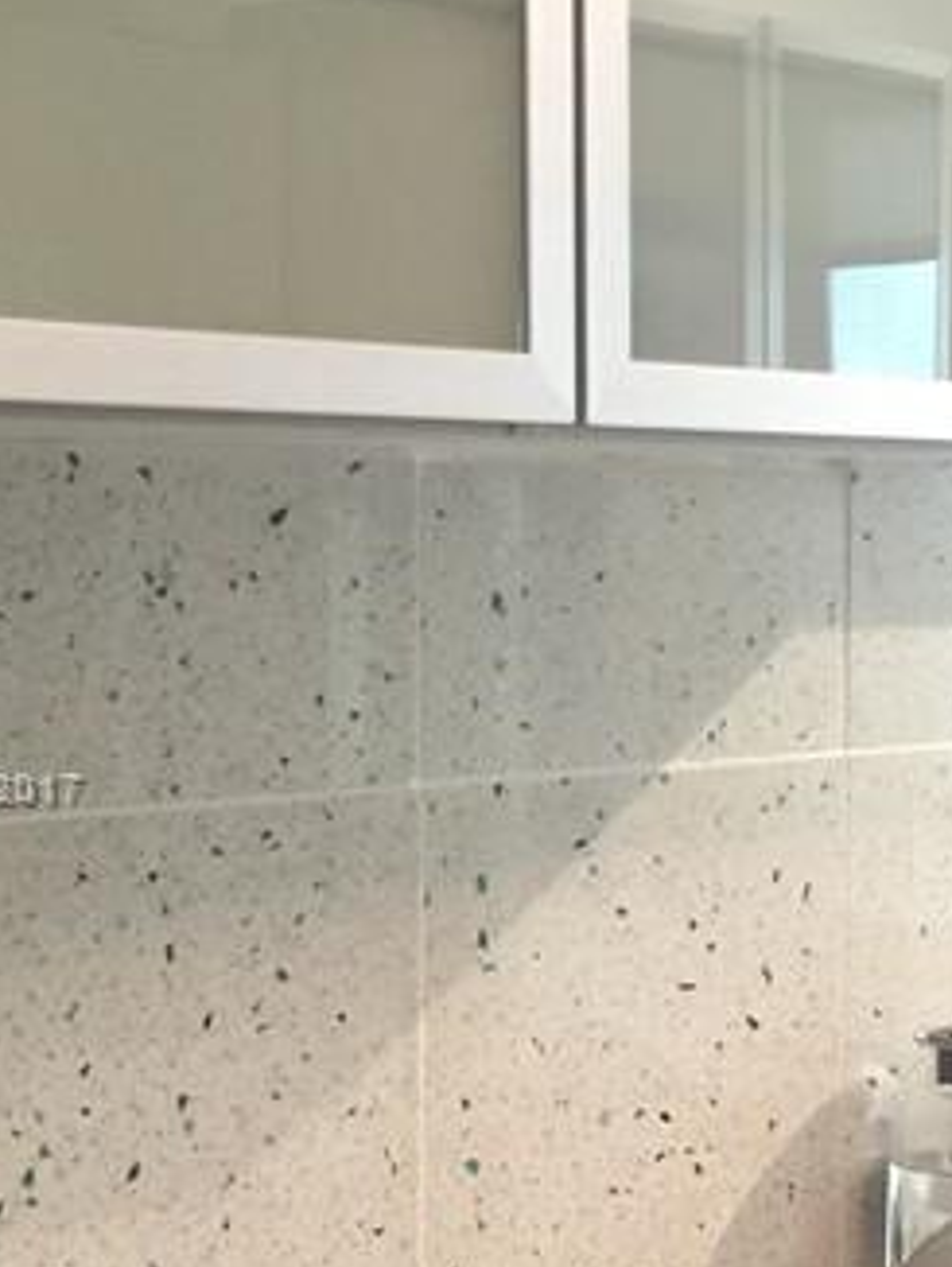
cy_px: 789
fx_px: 3333
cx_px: 975
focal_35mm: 91
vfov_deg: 21.5
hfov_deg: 15.9
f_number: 2.2
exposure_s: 1/10
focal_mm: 4.15
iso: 125
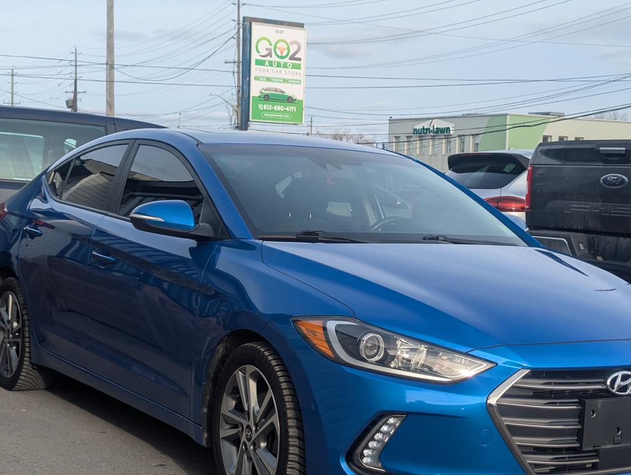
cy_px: 263
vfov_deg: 24.1
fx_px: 1113
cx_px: 327
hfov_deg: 31.6
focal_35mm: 61
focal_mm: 6.81
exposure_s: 1/808
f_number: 1.85
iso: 45
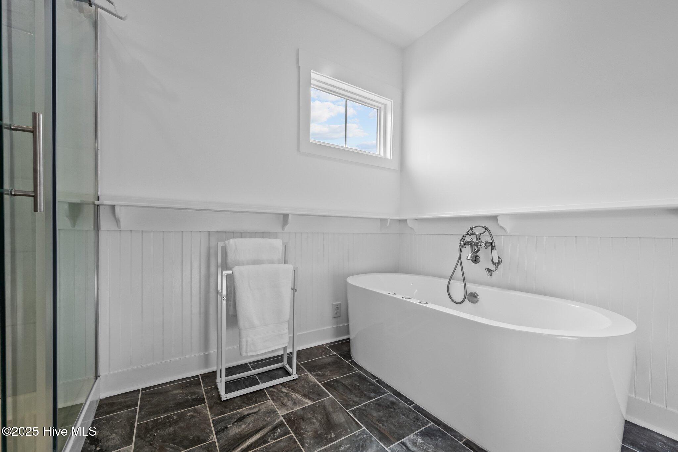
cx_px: 339
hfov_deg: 104.3
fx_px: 264
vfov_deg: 81.2
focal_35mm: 14
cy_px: 226
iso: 640
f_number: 7.1
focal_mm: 14
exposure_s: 1/40
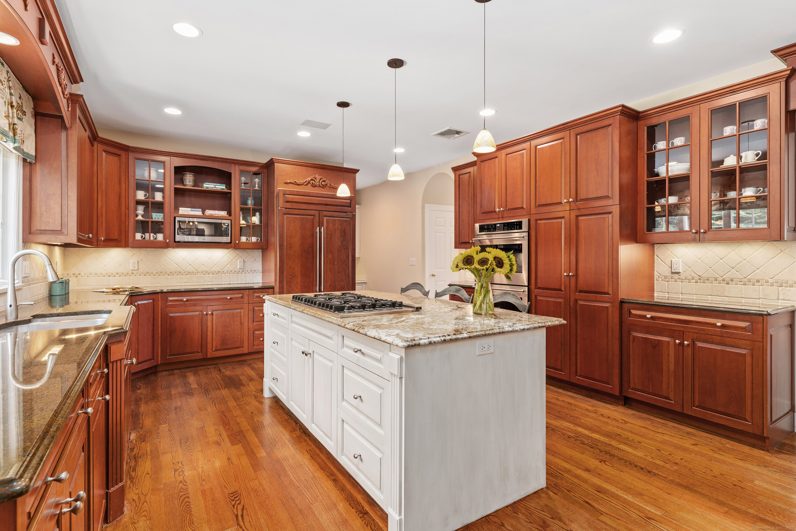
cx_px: 398
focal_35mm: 17
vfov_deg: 70.4
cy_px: 266
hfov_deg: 93.3
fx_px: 376
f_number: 8
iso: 320
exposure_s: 1/1.67
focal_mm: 17
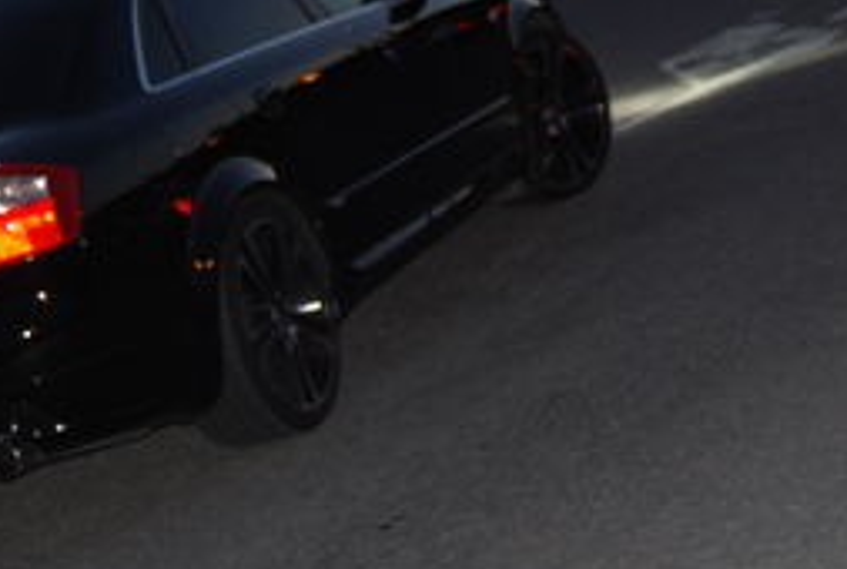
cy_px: 74
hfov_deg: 17.9
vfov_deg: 12.0
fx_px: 2688
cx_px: 459
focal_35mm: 114
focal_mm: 30
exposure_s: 1/60
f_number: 4.2
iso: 220
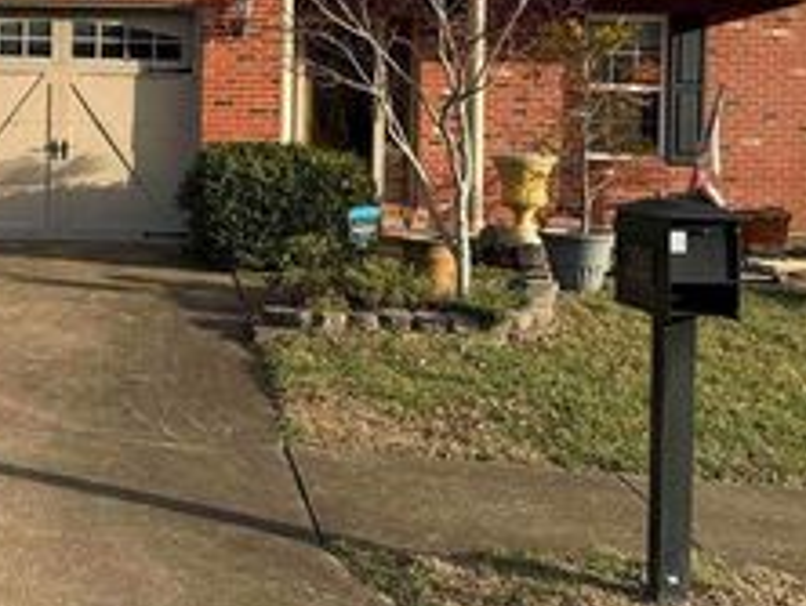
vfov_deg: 26.6
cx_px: 214
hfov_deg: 34.8
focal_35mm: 54
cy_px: 125
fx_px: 1259
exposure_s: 1/2445
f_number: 1.78
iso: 80
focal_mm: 6.76
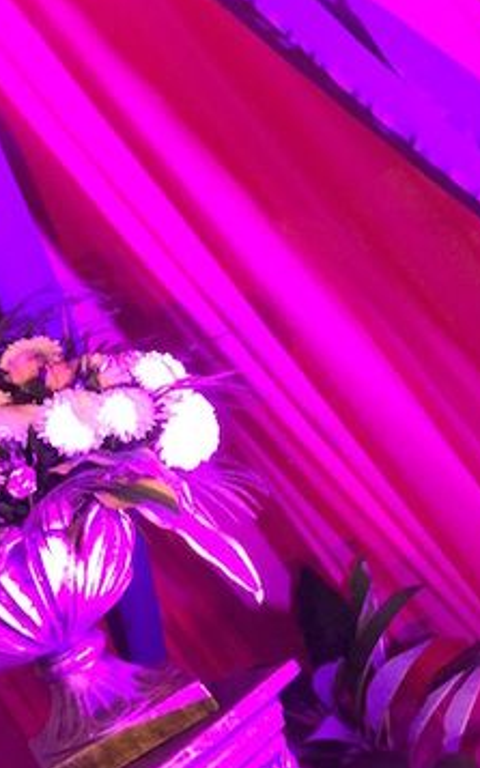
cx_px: -411
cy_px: 697
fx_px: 1801
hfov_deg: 13.5
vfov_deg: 23.4
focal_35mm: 86
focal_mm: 4.15
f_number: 2.2
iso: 250
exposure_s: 1/20
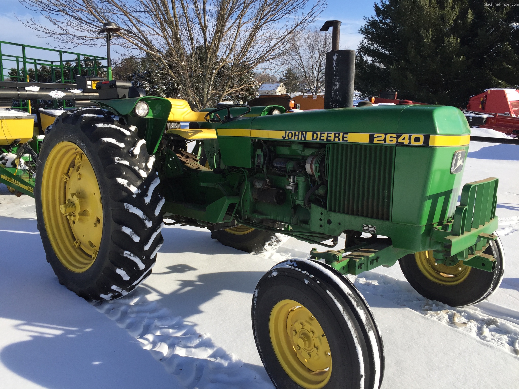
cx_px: 260
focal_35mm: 29
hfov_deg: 61.7
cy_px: 194
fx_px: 435
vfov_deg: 48.2
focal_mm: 4.15
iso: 32
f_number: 2.2
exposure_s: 1/1883
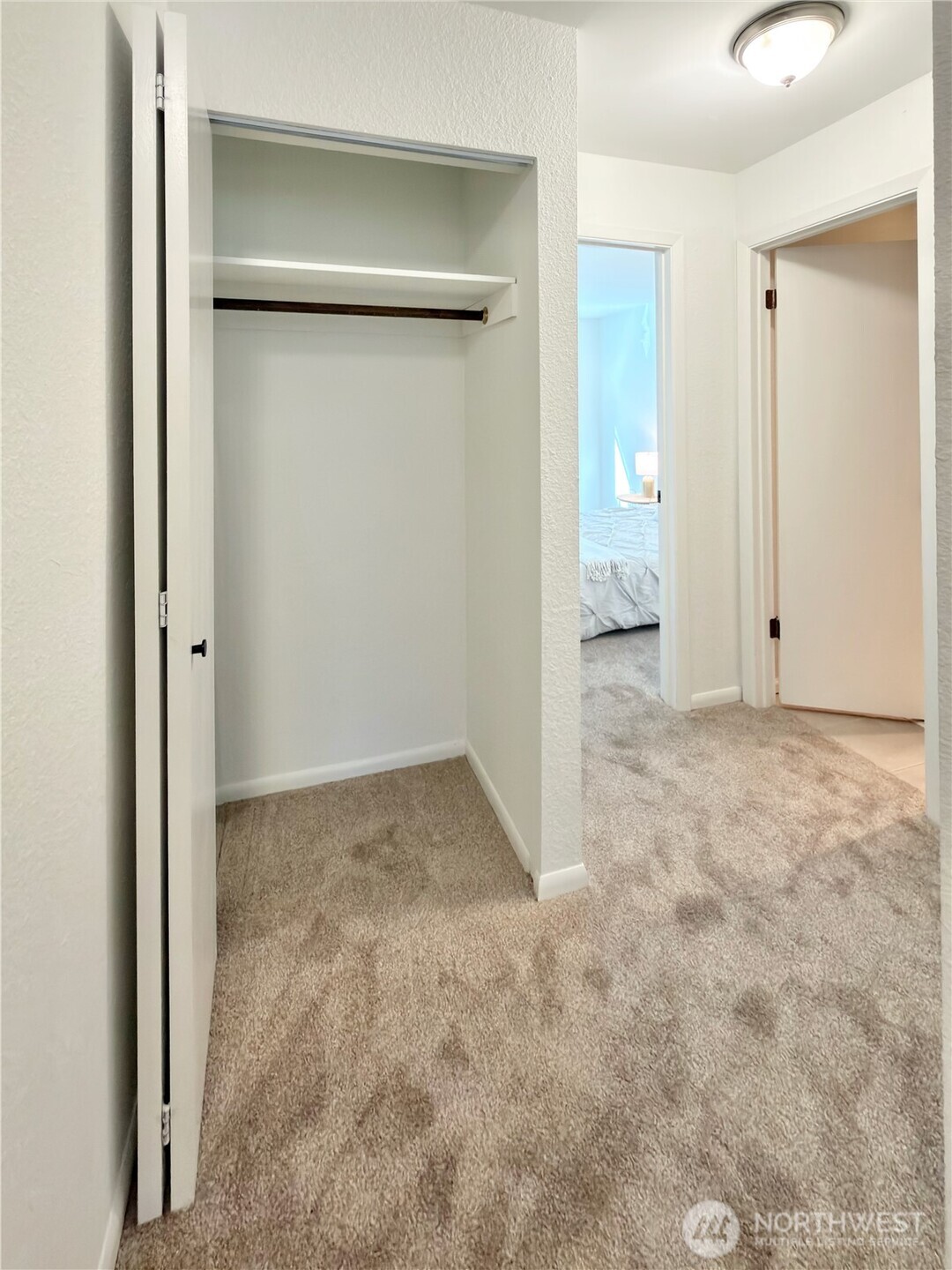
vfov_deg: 102.1
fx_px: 513
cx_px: 476
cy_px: 635
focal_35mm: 14
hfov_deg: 85.7
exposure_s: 1/30
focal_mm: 2.22
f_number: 2.2
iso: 200
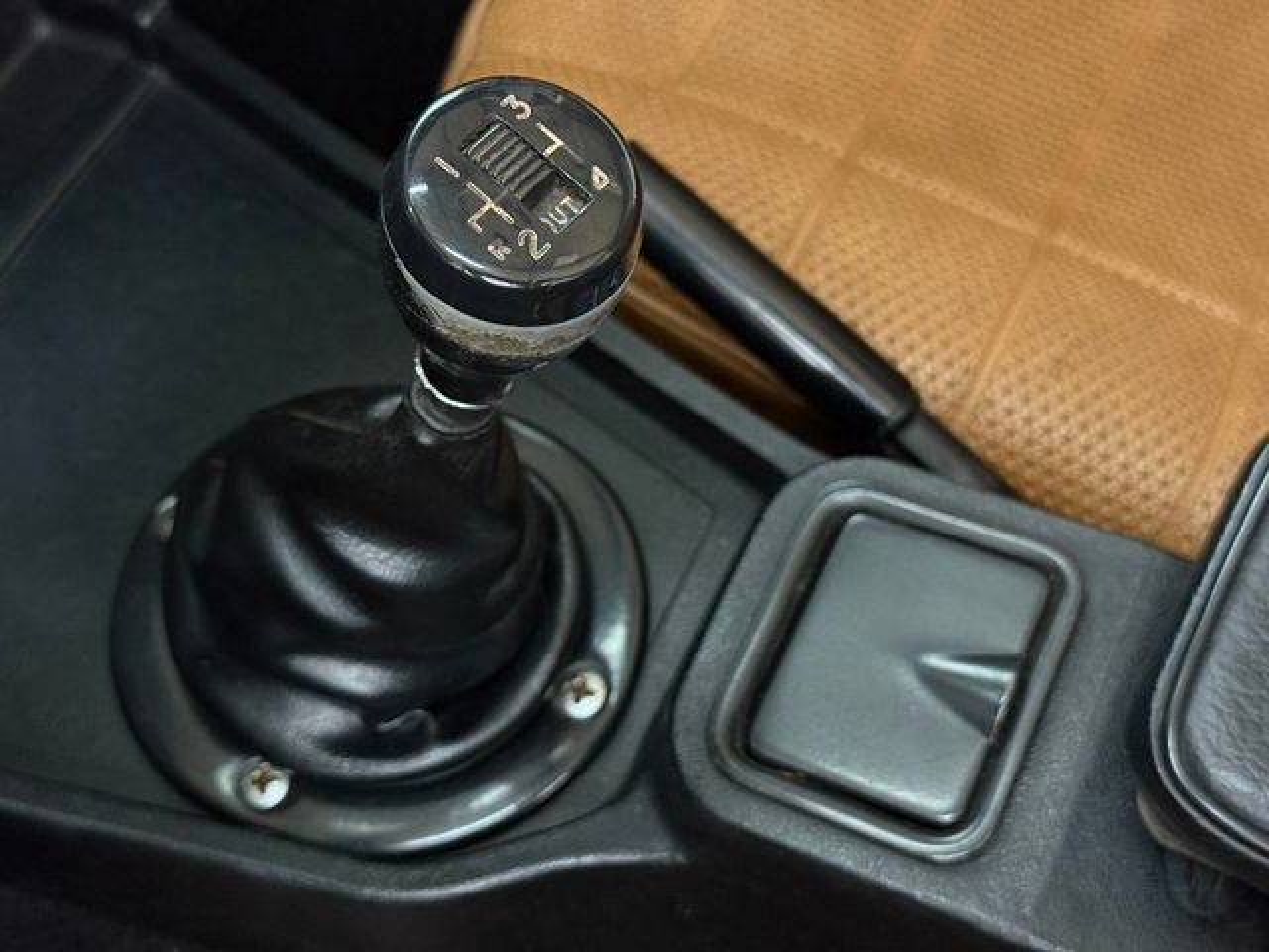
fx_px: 1760
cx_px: 634
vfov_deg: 30.3
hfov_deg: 39.7
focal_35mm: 48
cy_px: 476
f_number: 1.78
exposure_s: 1/40
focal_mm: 6.76
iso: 500
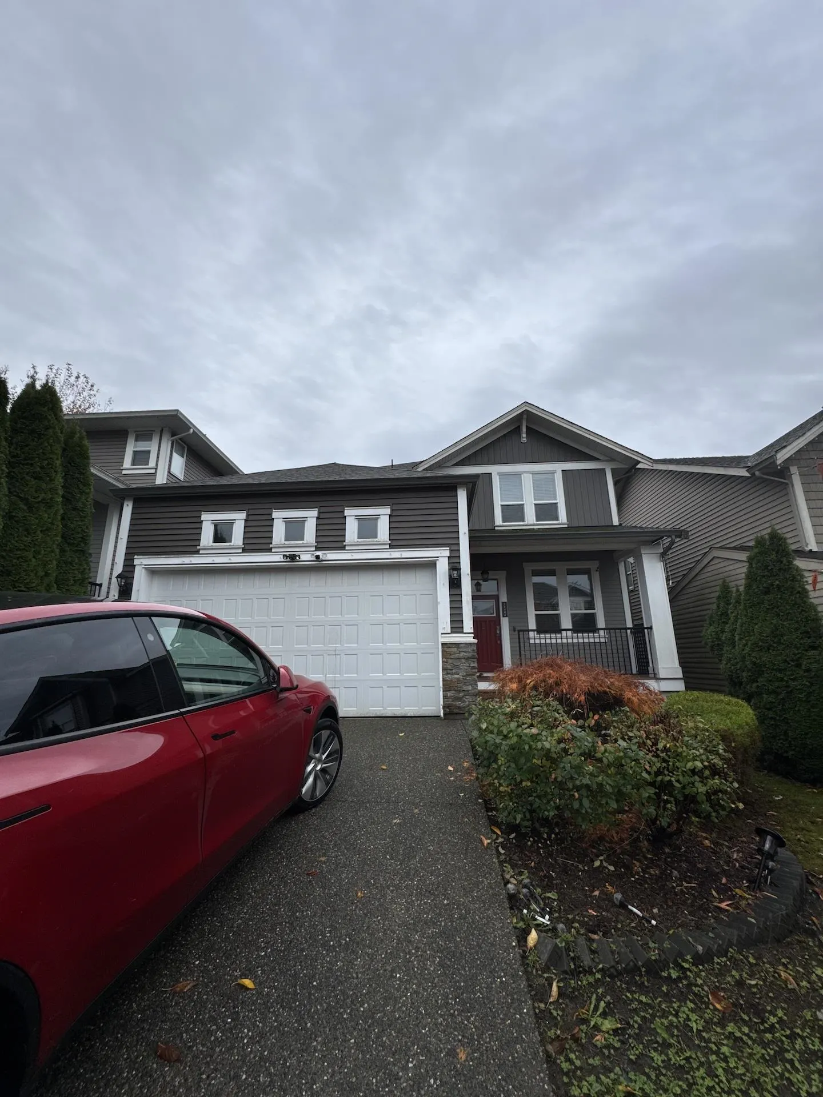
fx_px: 444
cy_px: 548
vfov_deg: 102.1
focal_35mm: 14
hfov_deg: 85.7
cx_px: 412
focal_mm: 2.22
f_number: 2.2
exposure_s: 1/631
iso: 40
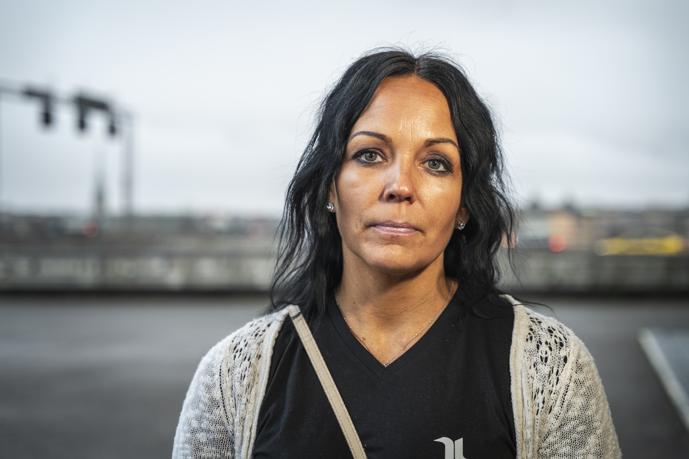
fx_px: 1186
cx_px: 344
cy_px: 230
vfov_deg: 21.9
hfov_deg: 32.4
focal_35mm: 62
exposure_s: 1/100
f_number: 3.2
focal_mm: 62
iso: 1000
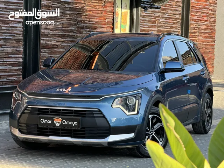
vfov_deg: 12.3
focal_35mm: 120
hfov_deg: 16.4
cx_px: 112
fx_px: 777
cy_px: 84
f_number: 2.8
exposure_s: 1/111
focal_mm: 15.66
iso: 50
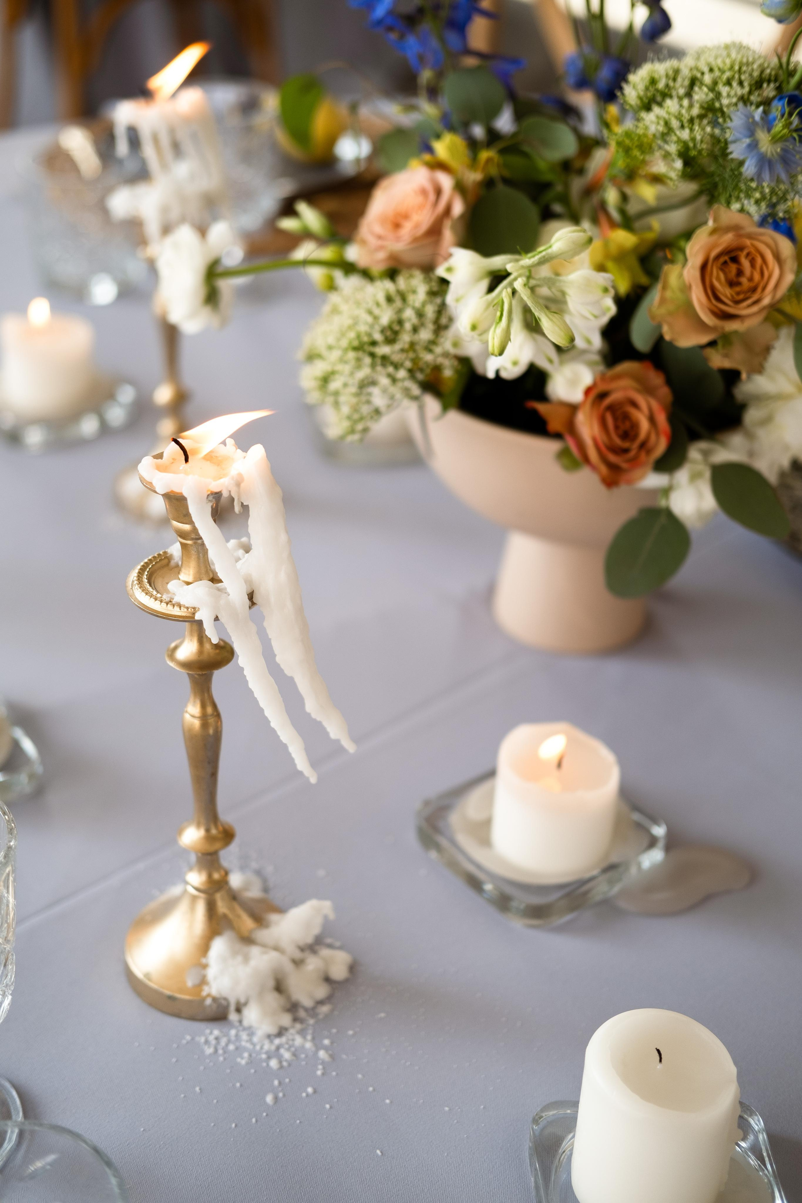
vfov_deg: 37.5
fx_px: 1771
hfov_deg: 25.5
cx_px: 401
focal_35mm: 53
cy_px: 602
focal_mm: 35
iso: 160
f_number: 2
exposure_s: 1/350
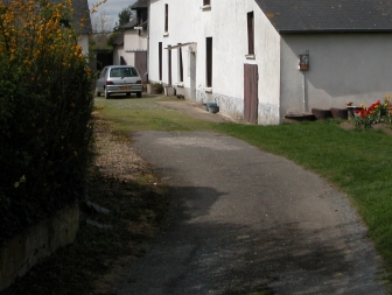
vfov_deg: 19.3
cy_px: 24
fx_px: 851
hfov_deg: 25.9
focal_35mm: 75
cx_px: 210
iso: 100
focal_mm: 9.5
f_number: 7.2
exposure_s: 1/489
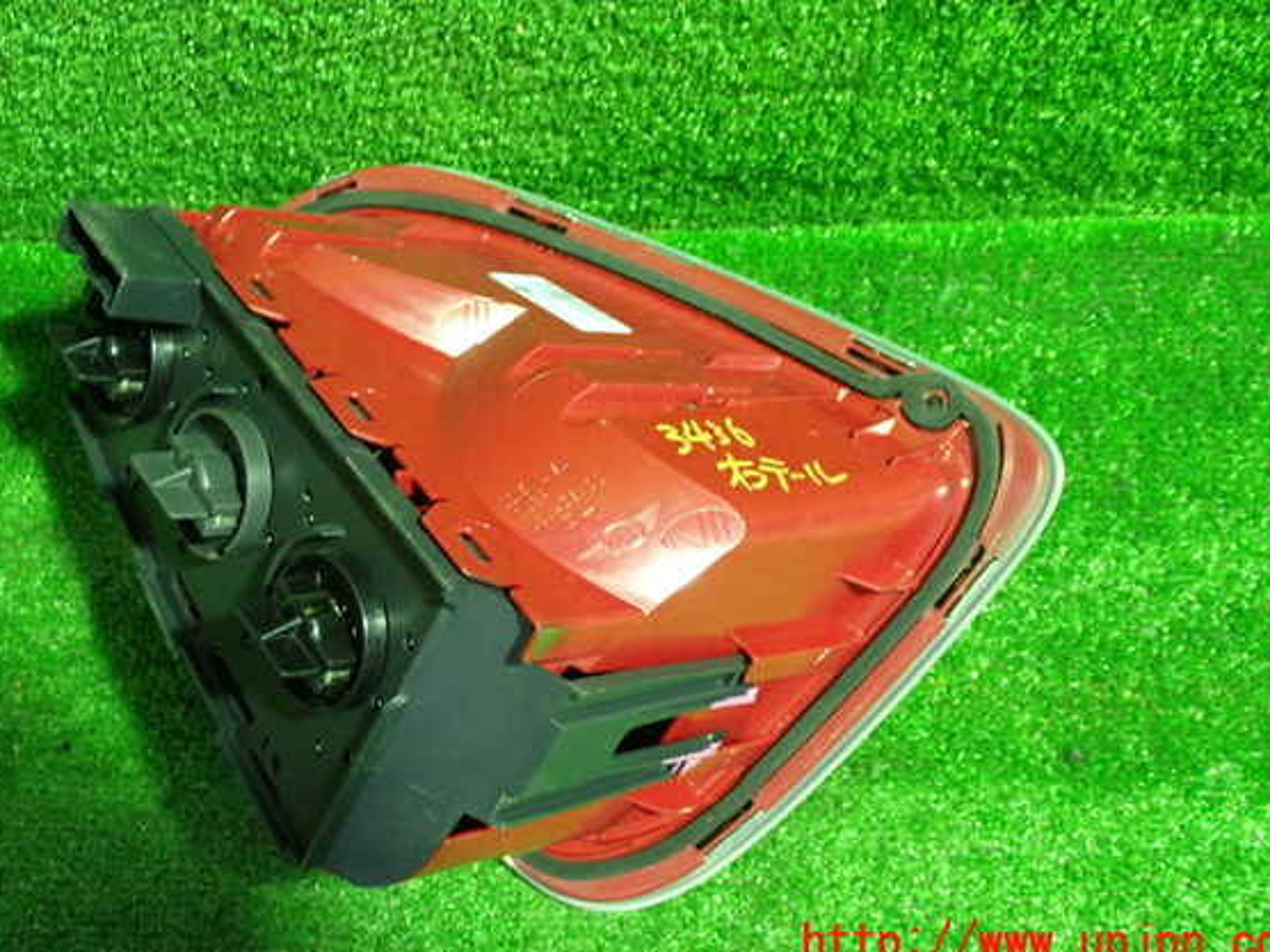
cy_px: 459
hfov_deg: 45.8
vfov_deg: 35.1
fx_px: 1504
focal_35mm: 41
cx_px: 633
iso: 800
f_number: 2.7
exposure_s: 1/30
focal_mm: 6.83
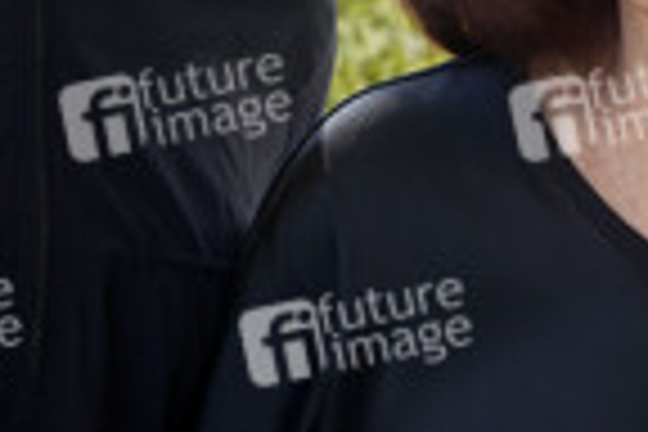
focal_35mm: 141
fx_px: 2538
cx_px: 236
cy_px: -230
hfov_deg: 14.5
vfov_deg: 9.4
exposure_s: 1/30
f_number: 4.5
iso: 100
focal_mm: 30
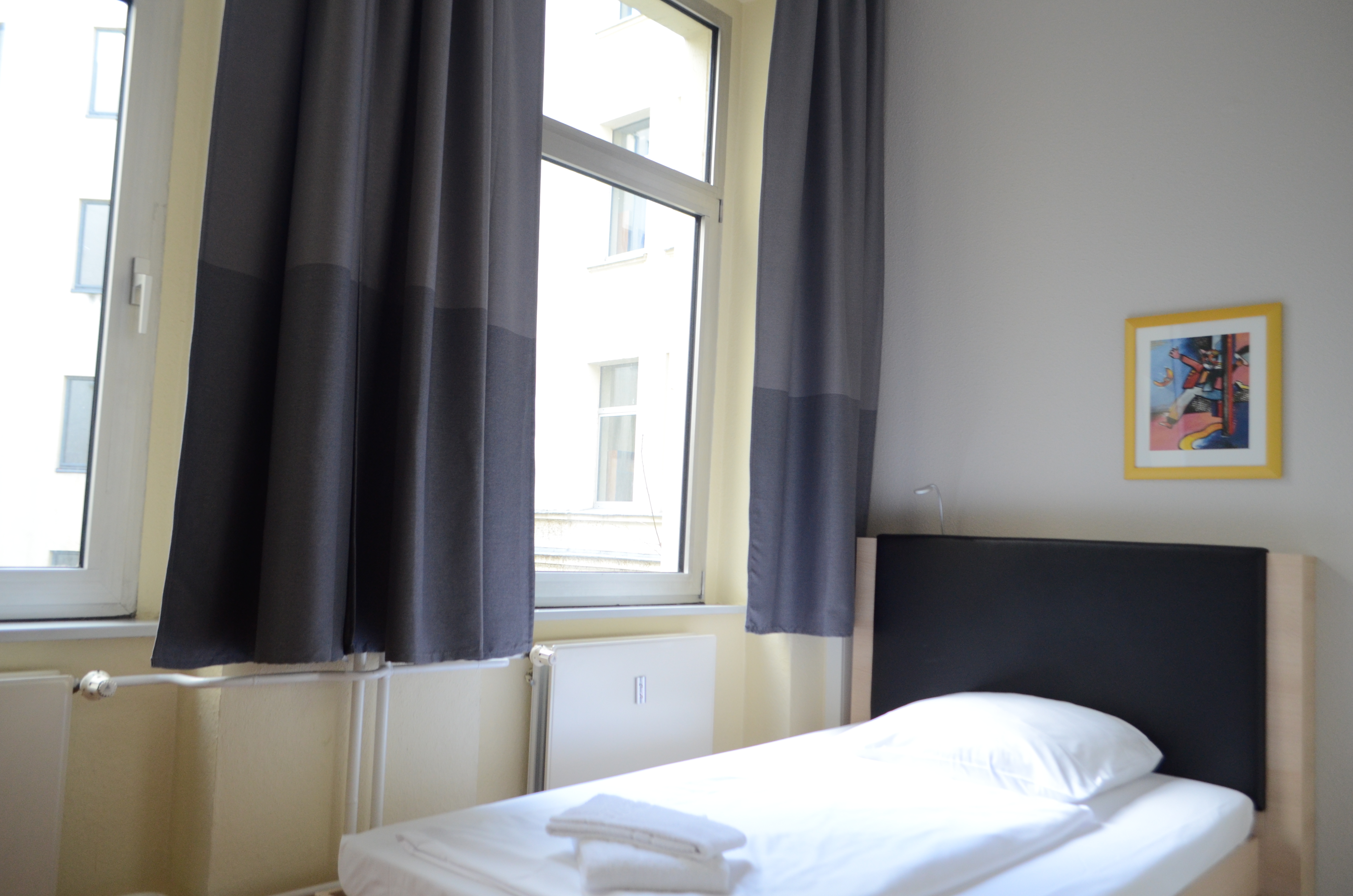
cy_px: 448
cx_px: 676
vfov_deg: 47.7
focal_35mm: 27
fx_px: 1013
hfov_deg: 67.5
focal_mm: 18
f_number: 4
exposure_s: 1/60
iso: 800
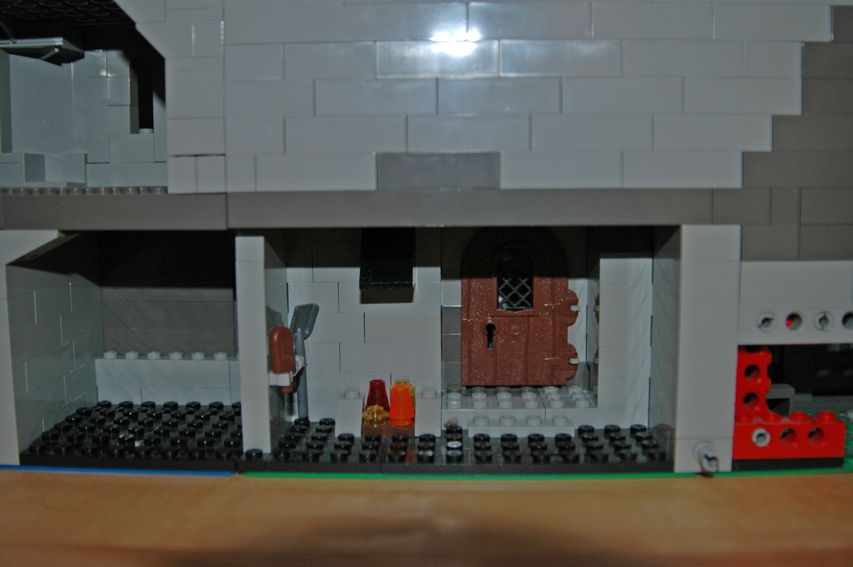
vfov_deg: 36.8
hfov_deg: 53.2
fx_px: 852
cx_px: 426
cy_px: 284
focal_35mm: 36
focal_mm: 24
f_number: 3.5
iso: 200
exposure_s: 1/60
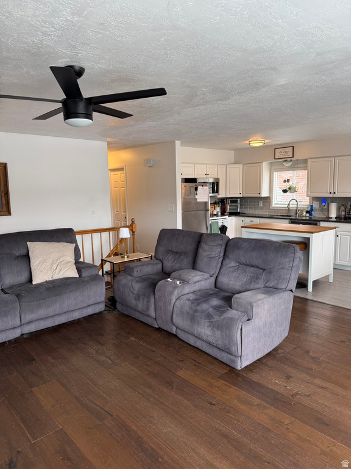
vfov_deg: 71.6
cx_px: 176
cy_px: 234
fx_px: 324
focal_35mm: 24
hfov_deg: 56.8
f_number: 1.78
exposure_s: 1/137
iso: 125
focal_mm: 6.76
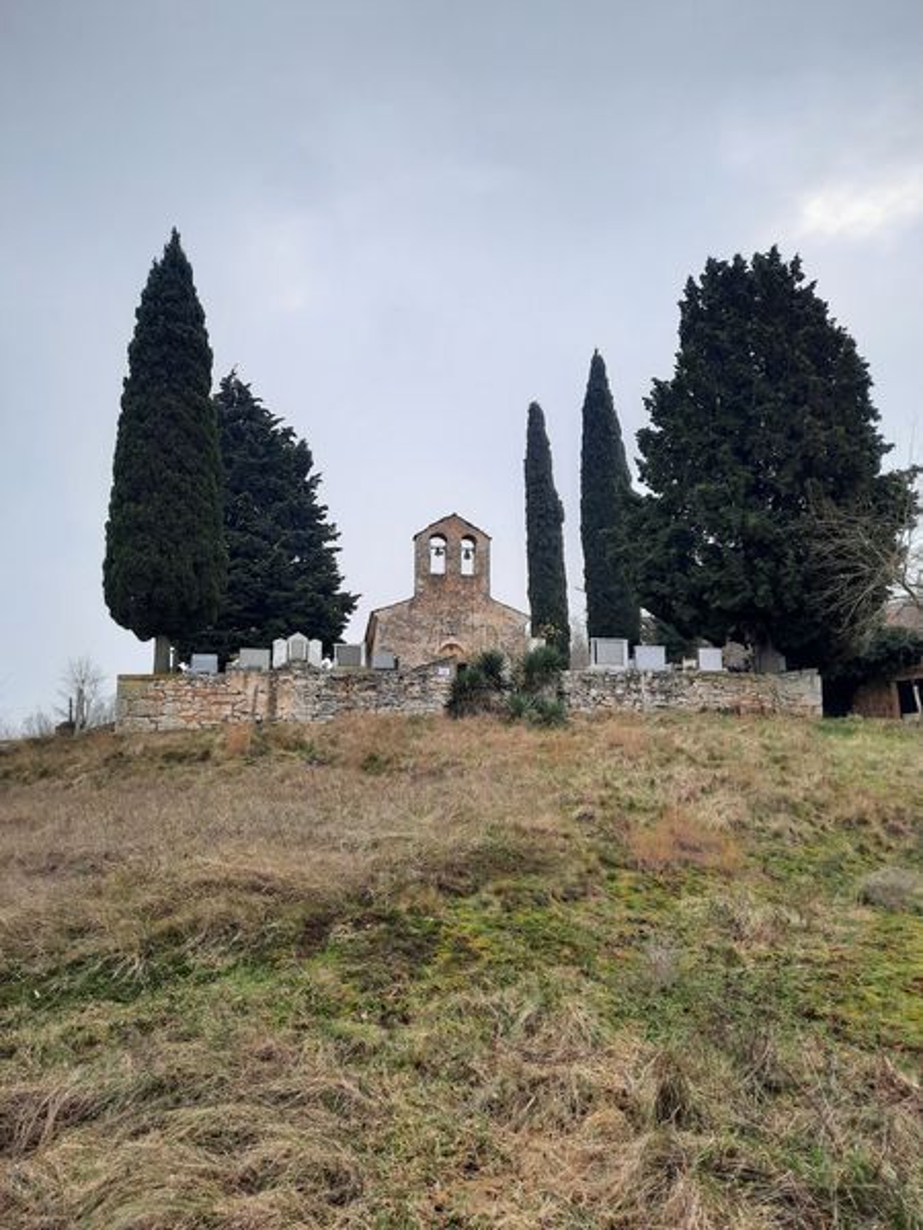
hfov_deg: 54.9
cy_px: 615
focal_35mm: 25
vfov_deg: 69.4
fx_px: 889
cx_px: 462
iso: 32
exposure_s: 1/230
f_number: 2
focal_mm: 4.6
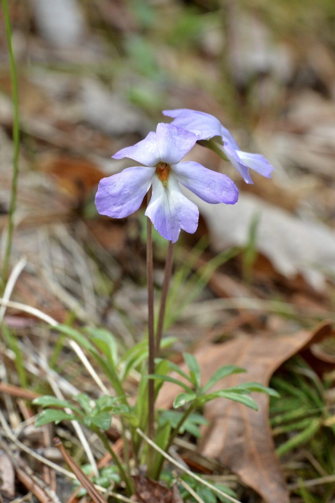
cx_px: 168
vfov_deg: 19.5
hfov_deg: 13.0
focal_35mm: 105
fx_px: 1467
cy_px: 252
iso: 1600
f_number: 20
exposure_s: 1/320
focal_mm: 105
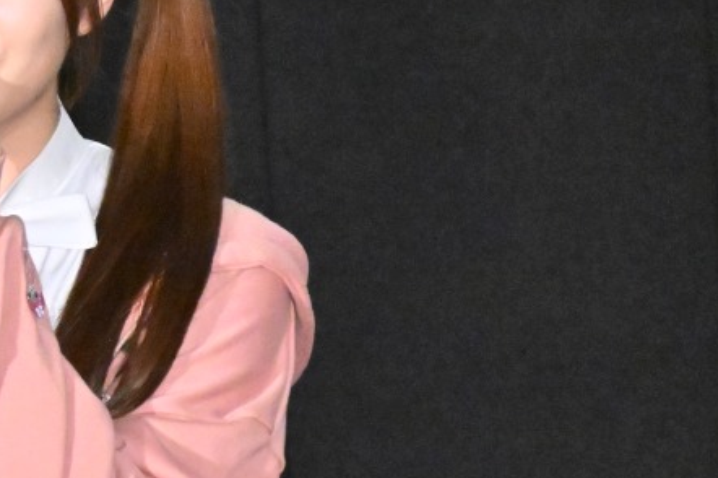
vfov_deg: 0.8
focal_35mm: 1738
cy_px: 350
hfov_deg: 1.2
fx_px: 34637
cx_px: -169
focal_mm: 400
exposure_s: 1/320
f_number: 6.3
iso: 10000
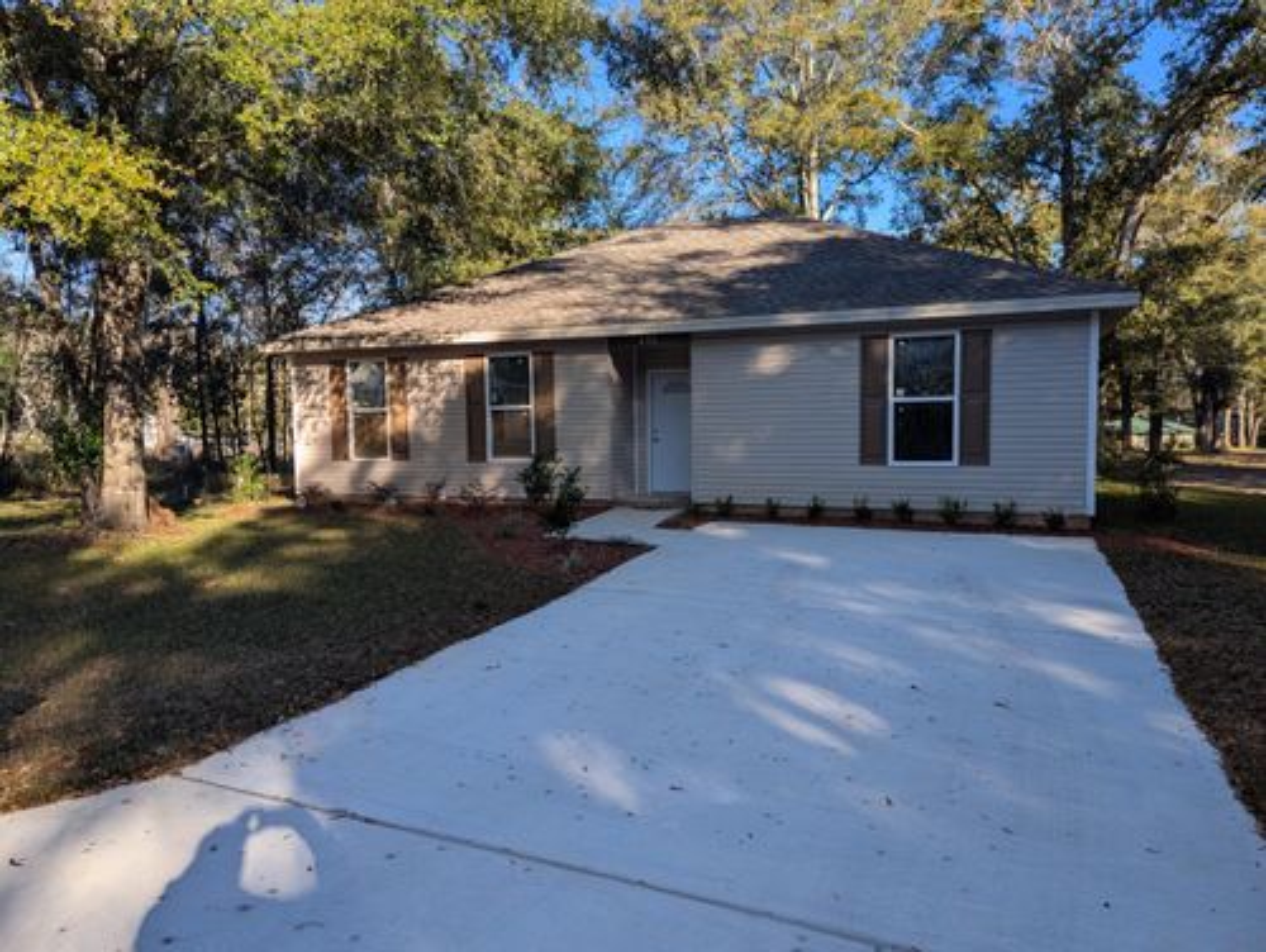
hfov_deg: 71.5
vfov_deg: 56.9
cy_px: 476
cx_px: 633
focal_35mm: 24
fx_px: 879
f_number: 1.85
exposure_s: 1/716
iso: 34
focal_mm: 6.81
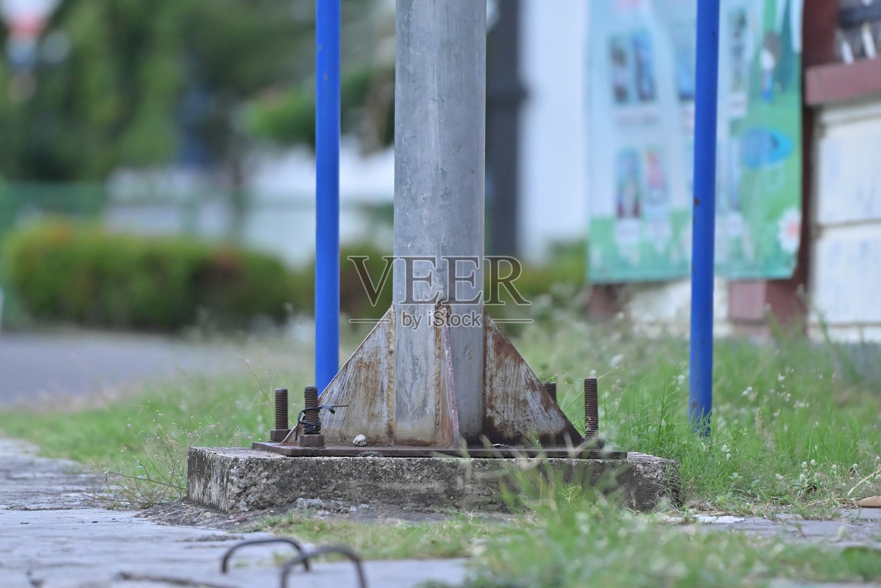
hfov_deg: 6.9
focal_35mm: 300
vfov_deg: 4.6
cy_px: 294
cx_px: 440
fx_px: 7342
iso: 3200
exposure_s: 1/2500
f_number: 2.8
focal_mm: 200
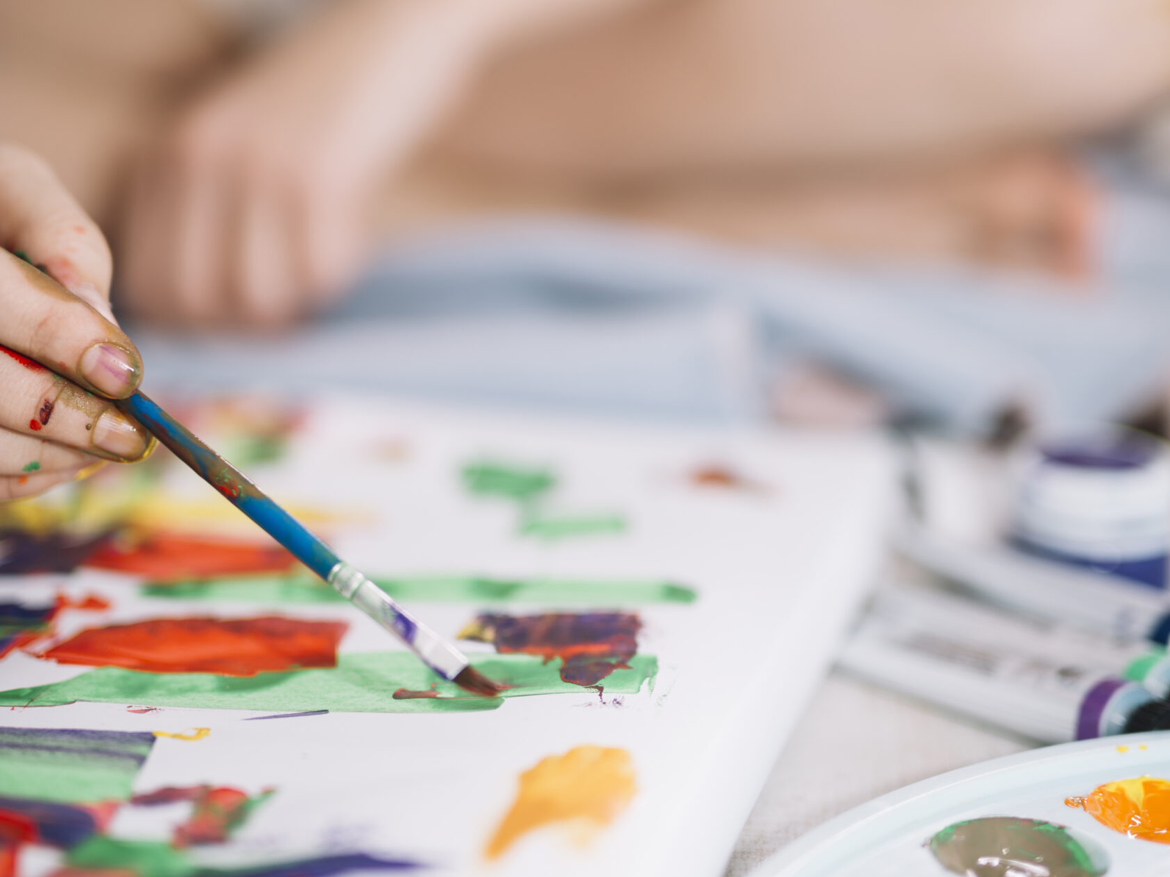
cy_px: 355
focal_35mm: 73
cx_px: 588
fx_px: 2467
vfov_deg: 20.1
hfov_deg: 26.7
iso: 50
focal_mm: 50
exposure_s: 1/125
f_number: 1.4
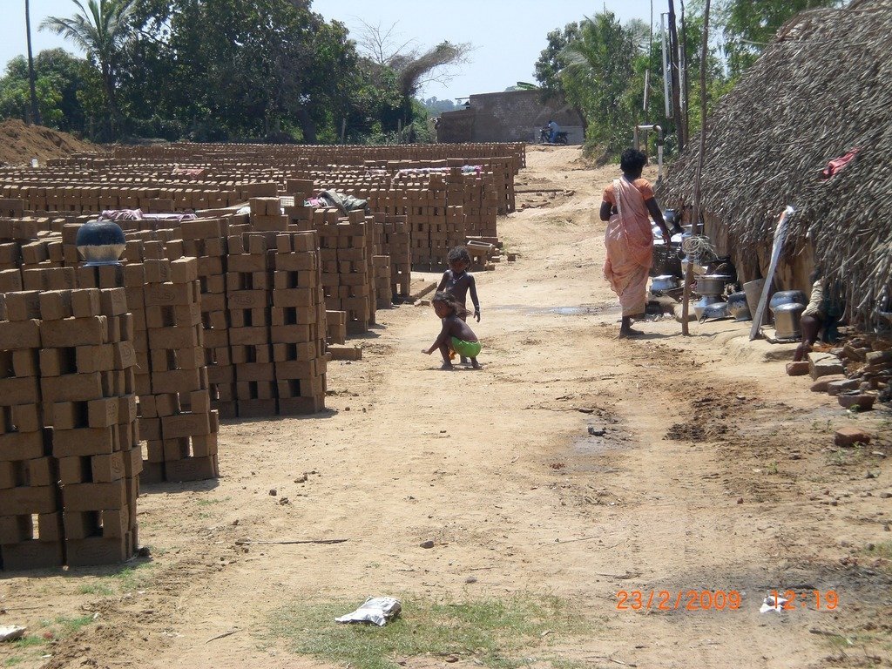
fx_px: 2938
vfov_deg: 13.0
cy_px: 334
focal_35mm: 114
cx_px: 446
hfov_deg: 17.3
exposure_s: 1/250
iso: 50
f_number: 5.9
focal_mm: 18.9
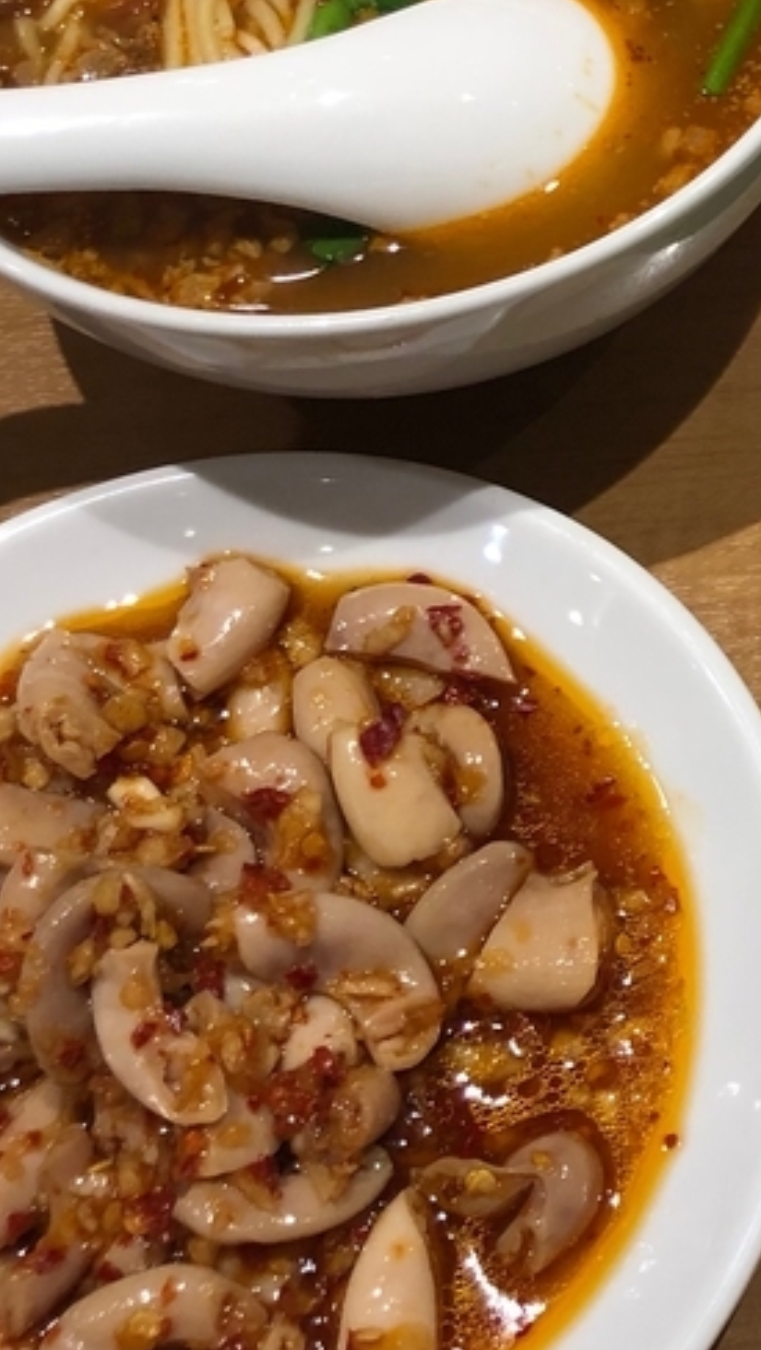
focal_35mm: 75
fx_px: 2687
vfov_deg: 27.6
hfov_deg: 15.2
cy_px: 249
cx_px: 1057
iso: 25
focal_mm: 4
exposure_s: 1/30
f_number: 1.8
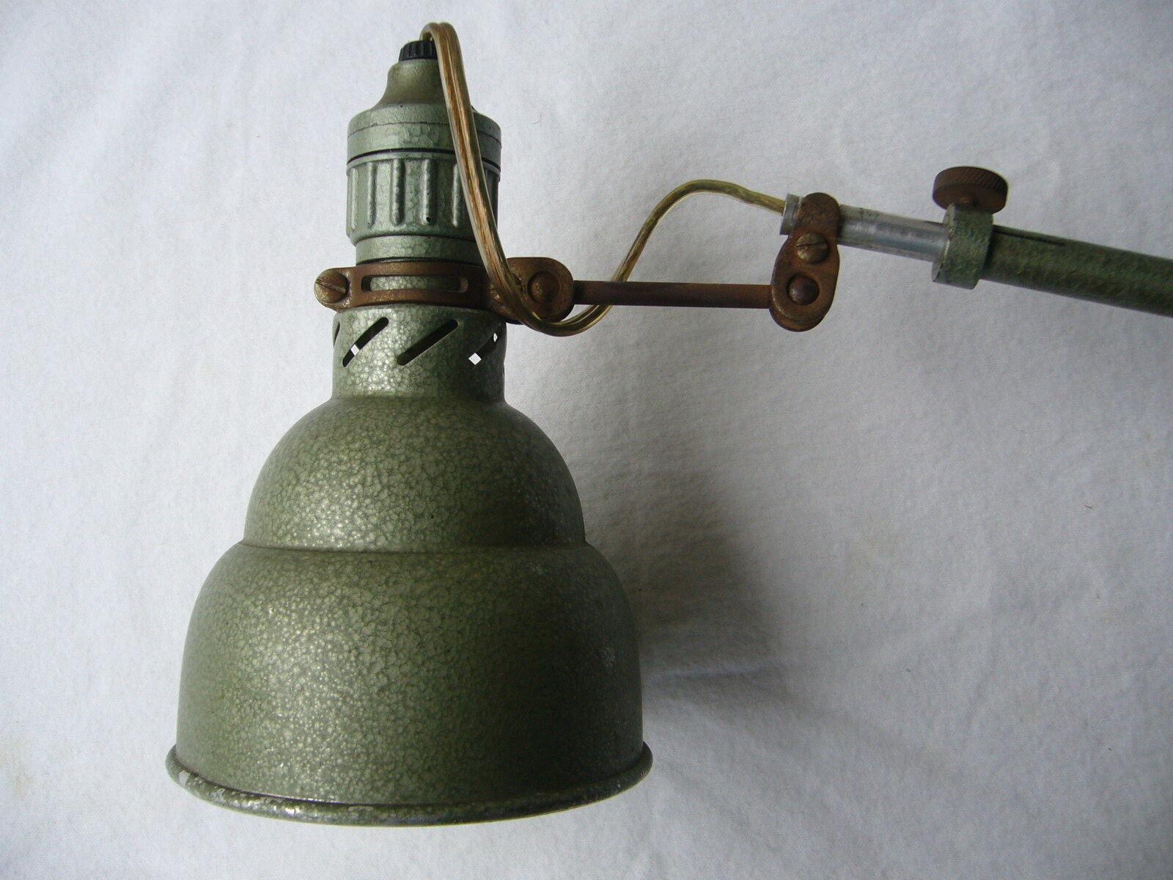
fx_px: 1186
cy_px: 440
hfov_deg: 52.6
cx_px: 586
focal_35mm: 35
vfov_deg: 40.7
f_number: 2.8
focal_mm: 5.8
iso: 100
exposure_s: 1/30
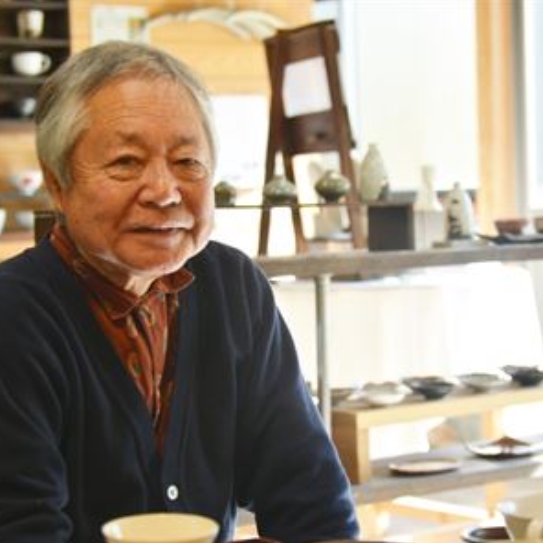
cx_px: 312
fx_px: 1721
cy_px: 273
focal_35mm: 97
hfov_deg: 17.9
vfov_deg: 17.9
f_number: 2.8
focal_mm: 50
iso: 100
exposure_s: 1/60
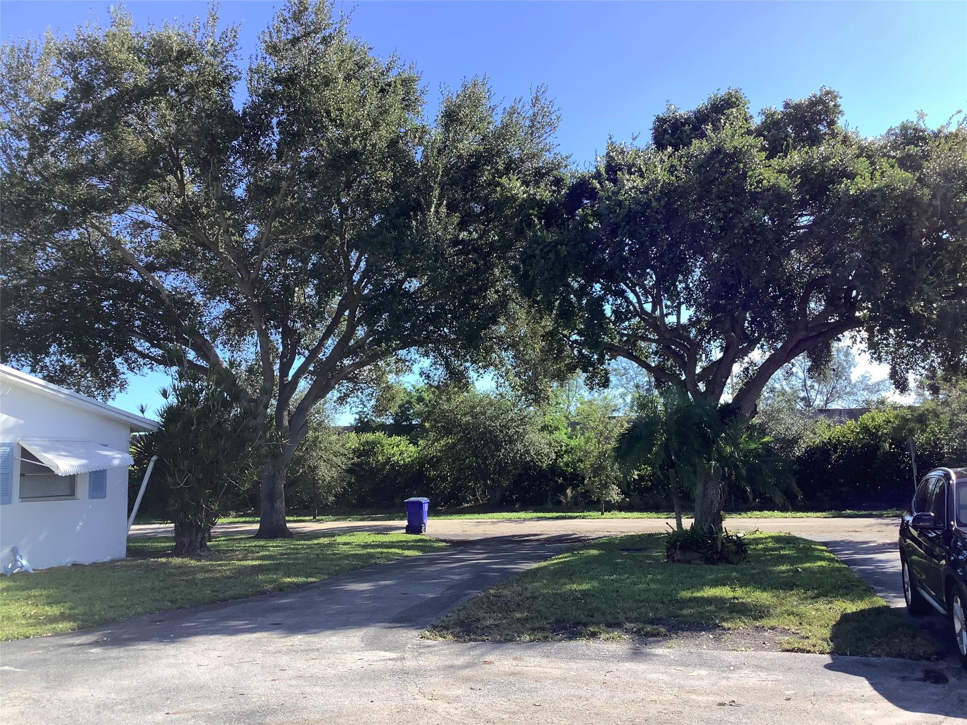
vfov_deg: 45.4
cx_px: 484
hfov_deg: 58.4
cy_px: 362
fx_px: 866
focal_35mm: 31
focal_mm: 3.3
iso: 25
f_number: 2.4
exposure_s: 1/627
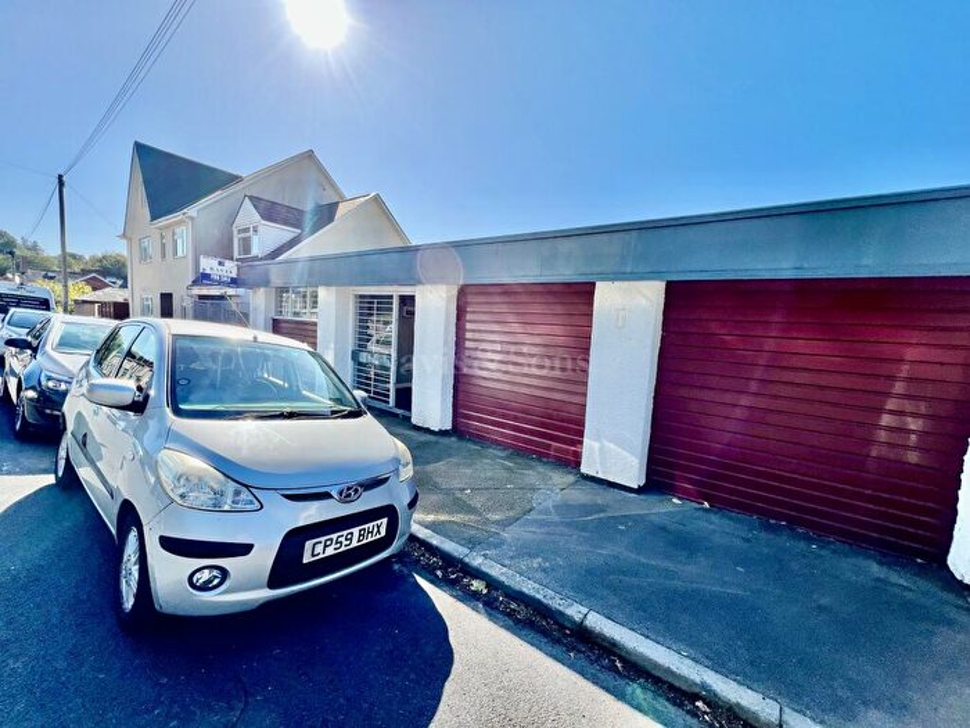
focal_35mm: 13
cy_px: 364
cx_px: 485
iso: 32
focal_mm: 1.57
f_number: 1.8
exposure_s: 1/911
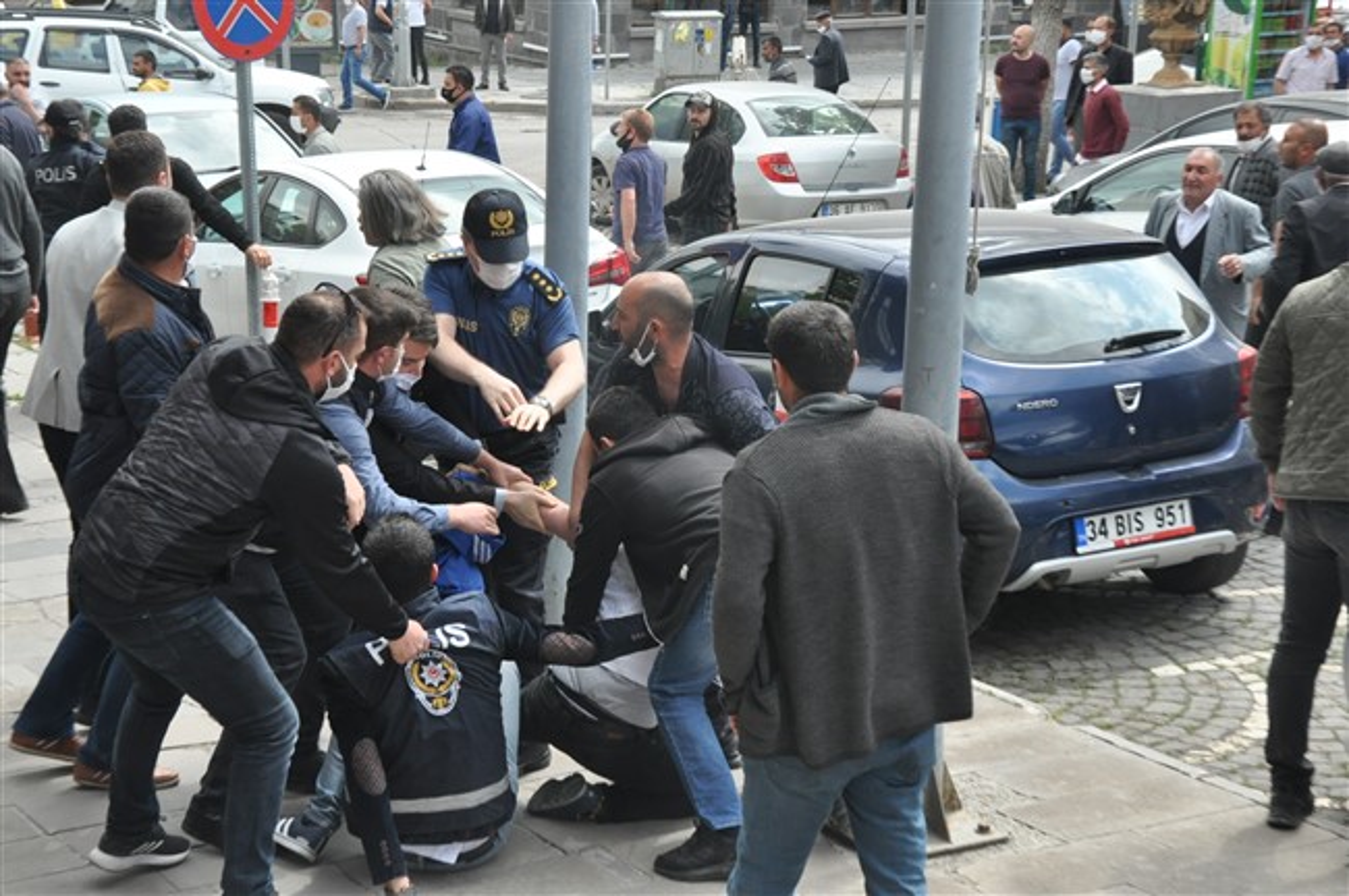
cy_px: 448
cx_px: 674
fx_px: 2920
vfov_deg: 17.5
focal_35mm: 78
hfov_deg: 26.0
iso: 1000
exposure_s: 1/400
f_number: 10
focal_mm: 52
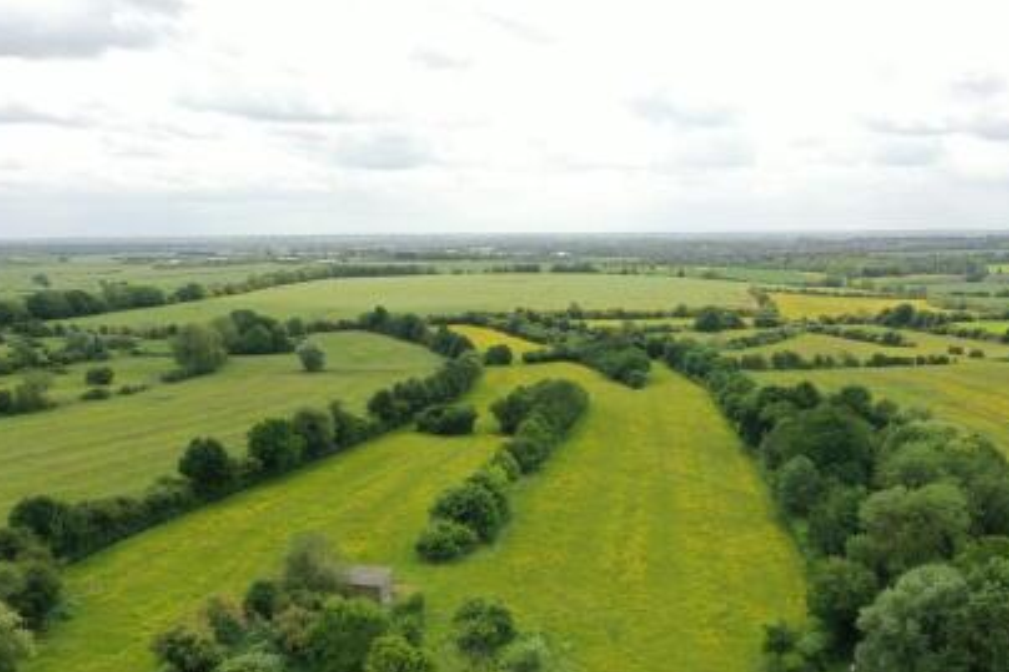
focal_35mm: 33
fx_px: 924
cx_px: 522
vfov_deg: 39.9
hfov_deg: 57.2
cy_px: 348
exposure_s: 1/400
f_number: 5.6
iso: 100
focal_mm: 10.26
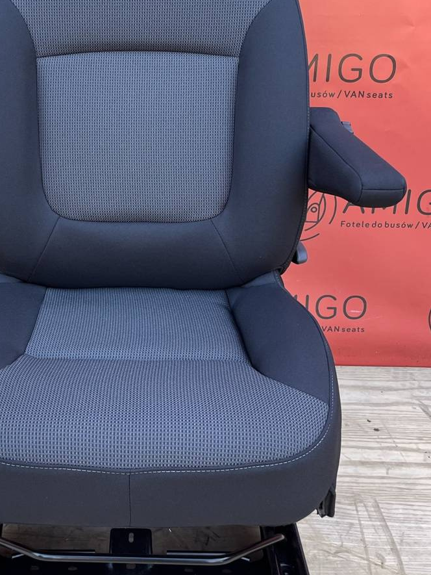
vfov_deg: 39.9
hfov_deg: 30.6
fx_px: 780
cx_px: 136
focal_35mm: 47
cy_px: 184
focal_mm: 5.1
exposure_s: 1/122
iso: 80
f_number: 1.6
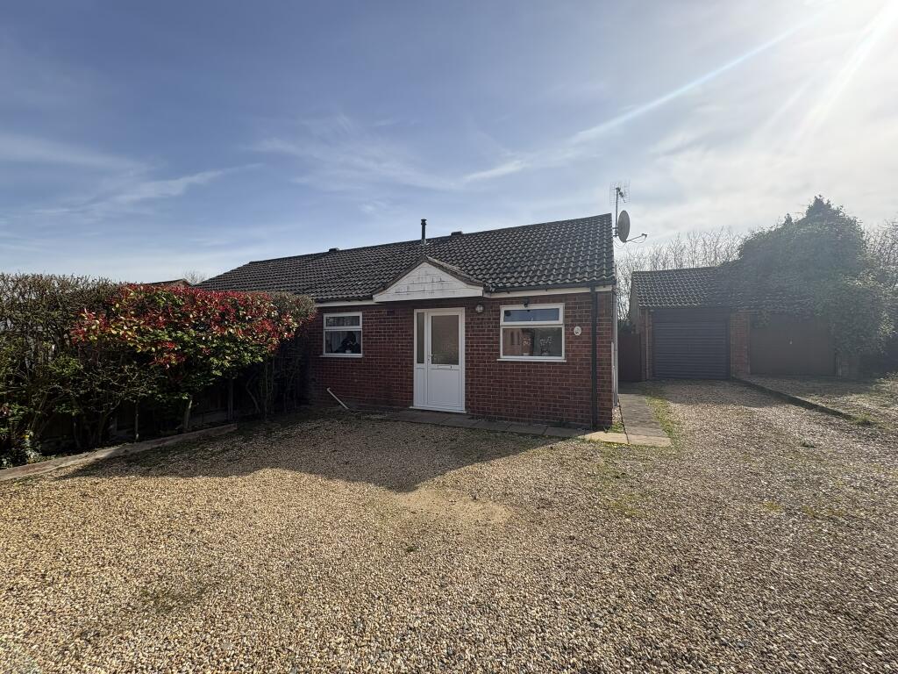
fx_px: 363
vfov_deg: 85.7
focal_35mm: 14
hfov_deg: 102.1
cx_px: 449
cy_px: 337
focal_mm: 2.22
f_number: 2.2
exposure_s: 1/1536
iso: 64
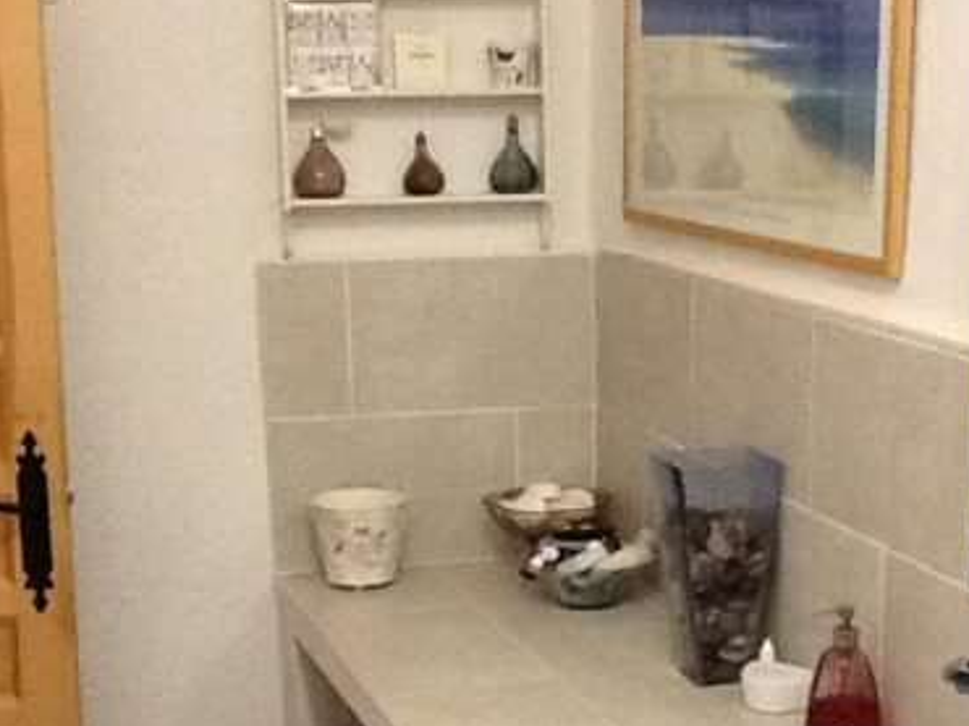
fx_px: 2126
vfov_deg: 19.3
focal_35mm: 76
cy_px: 486
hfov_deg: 25.6
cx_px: 622
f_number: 2.4
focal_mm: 2.03
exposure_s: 1/30
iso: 320
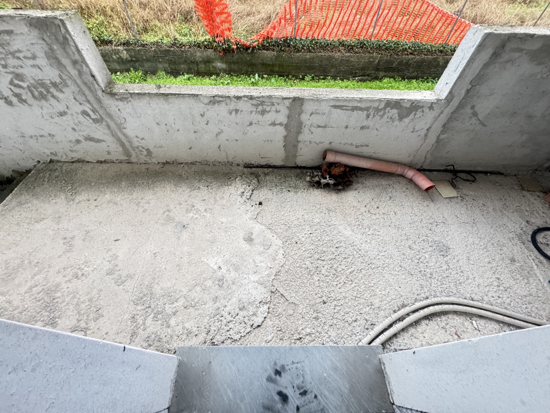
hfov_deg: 102.1
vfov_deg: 85.7
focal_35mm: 14
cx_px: 275
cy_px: 206
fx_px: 222
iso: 320
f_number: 2.2
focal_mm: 2.22
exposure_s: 1/83
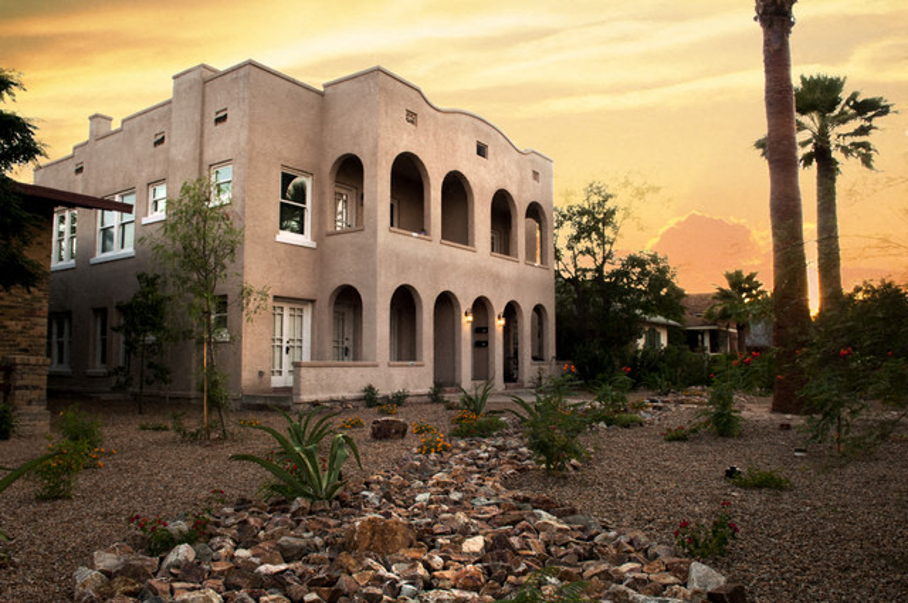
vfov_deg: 50.3
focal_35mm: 26
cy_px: 302
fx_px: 642
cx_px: 454
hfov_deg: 70.5
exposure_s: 1/30
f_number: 8
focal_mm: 17
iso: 200
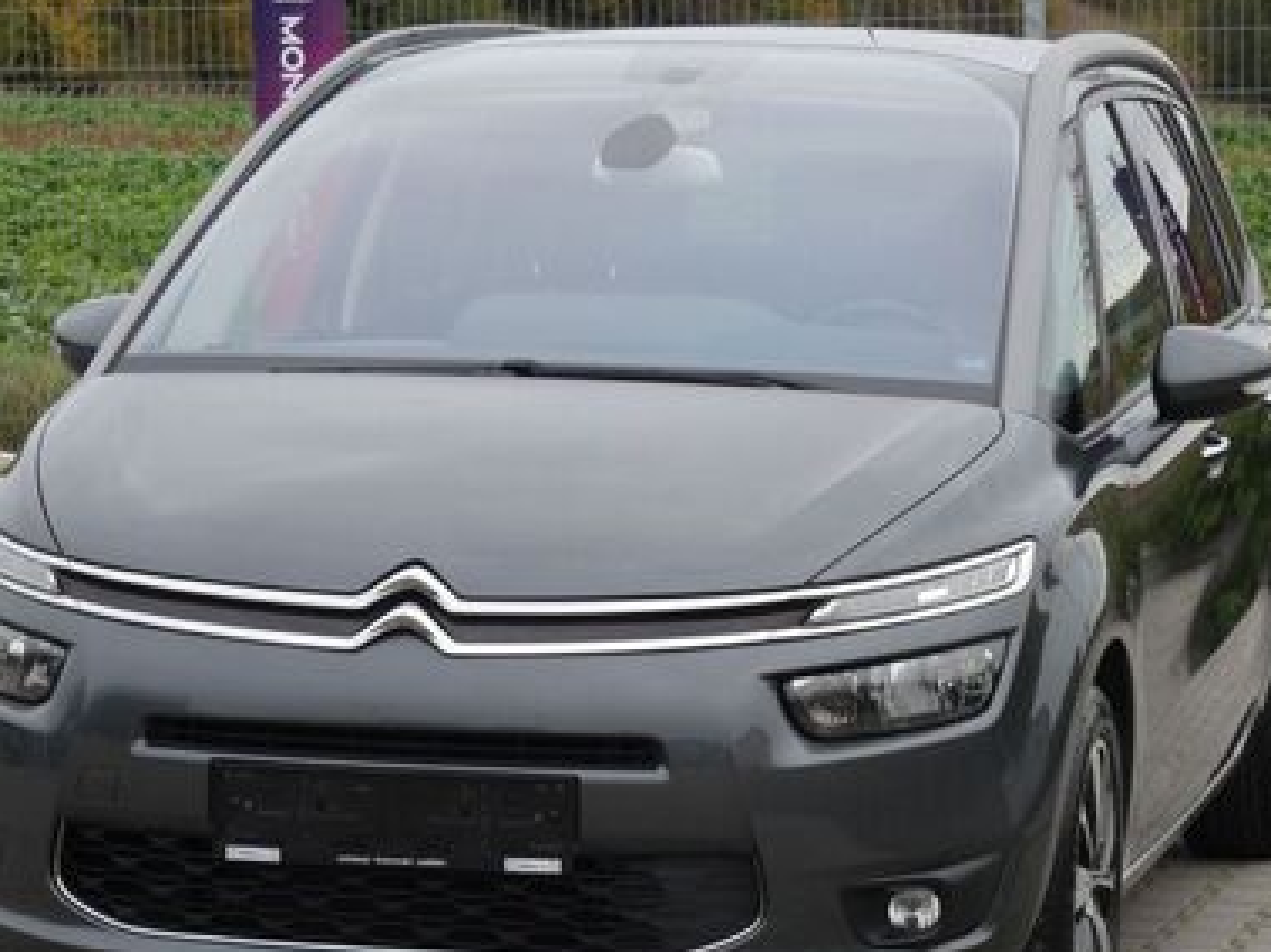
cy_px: 592
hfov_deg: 12.7
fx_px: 5688
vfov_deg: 9.6
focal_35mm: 155
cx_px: 548
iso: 80
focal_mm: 21.5
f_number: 5.6
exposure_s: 1/100
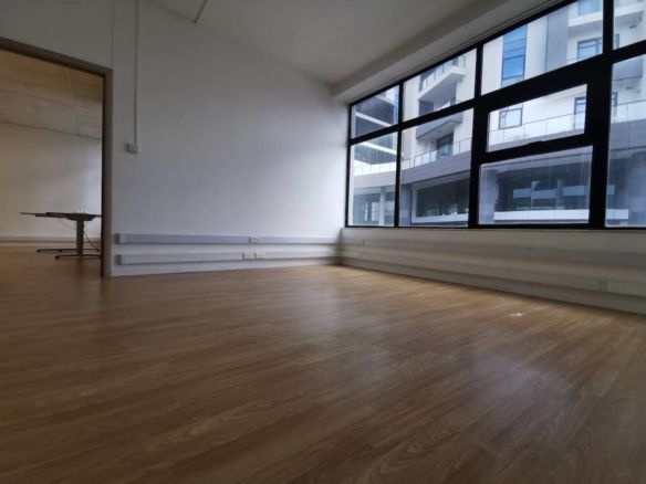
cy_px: 242
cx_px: 323
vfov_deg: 78.1
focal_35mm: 16
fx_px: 299
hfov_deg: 94.5
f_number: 2.2
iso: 80
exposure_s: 1/100
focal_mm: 2.35
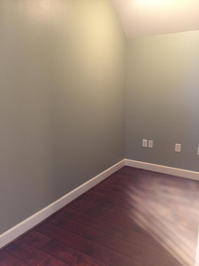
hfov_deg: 48.2
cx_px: 100
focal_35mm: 29
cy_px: 133
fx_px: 222
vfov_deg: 61.7
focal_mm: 4.15
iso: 250
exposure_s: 1/17
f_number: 2.2
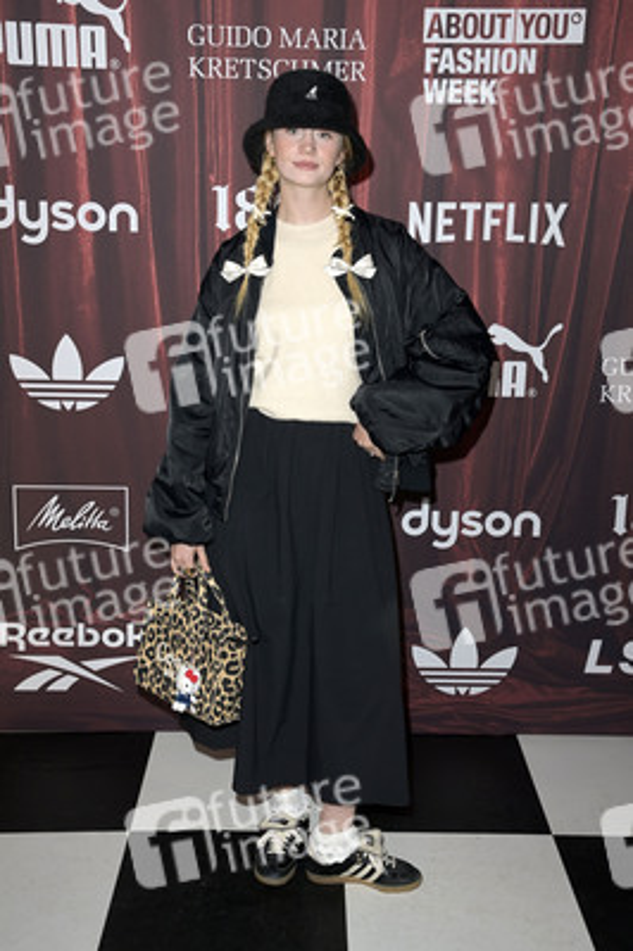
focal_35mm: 44
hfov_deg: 30.5
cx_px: 316
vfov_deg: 44.5
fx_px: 1162
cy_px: 476
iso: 400
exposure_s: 1/250
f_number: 5.6
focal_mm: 44
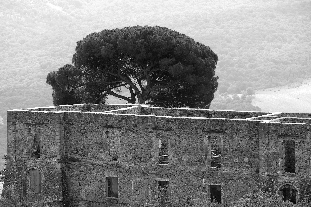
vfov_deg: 6.8
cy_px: 103
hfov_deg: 10.2
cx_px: 152
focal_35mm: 201
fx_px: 1736
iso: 200
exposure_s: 1/320
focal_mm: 128
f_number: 7.1
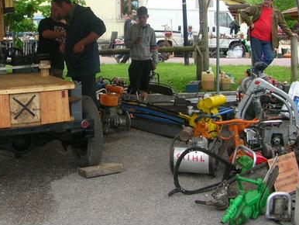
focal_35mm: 58
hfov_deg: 33.2
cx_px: 130
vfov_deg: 25.0
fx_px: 501
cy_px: 57
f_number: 2.8
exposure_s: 1/160
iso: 50
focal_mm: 5.8
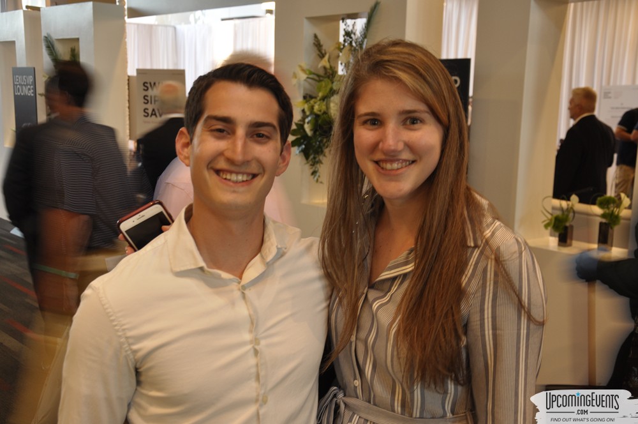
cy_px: 212
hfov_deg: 43.7
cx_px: 319
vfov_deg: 29.8
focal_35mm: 45
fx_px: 796
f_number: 5
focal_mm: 30
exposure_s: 1/13
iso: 400
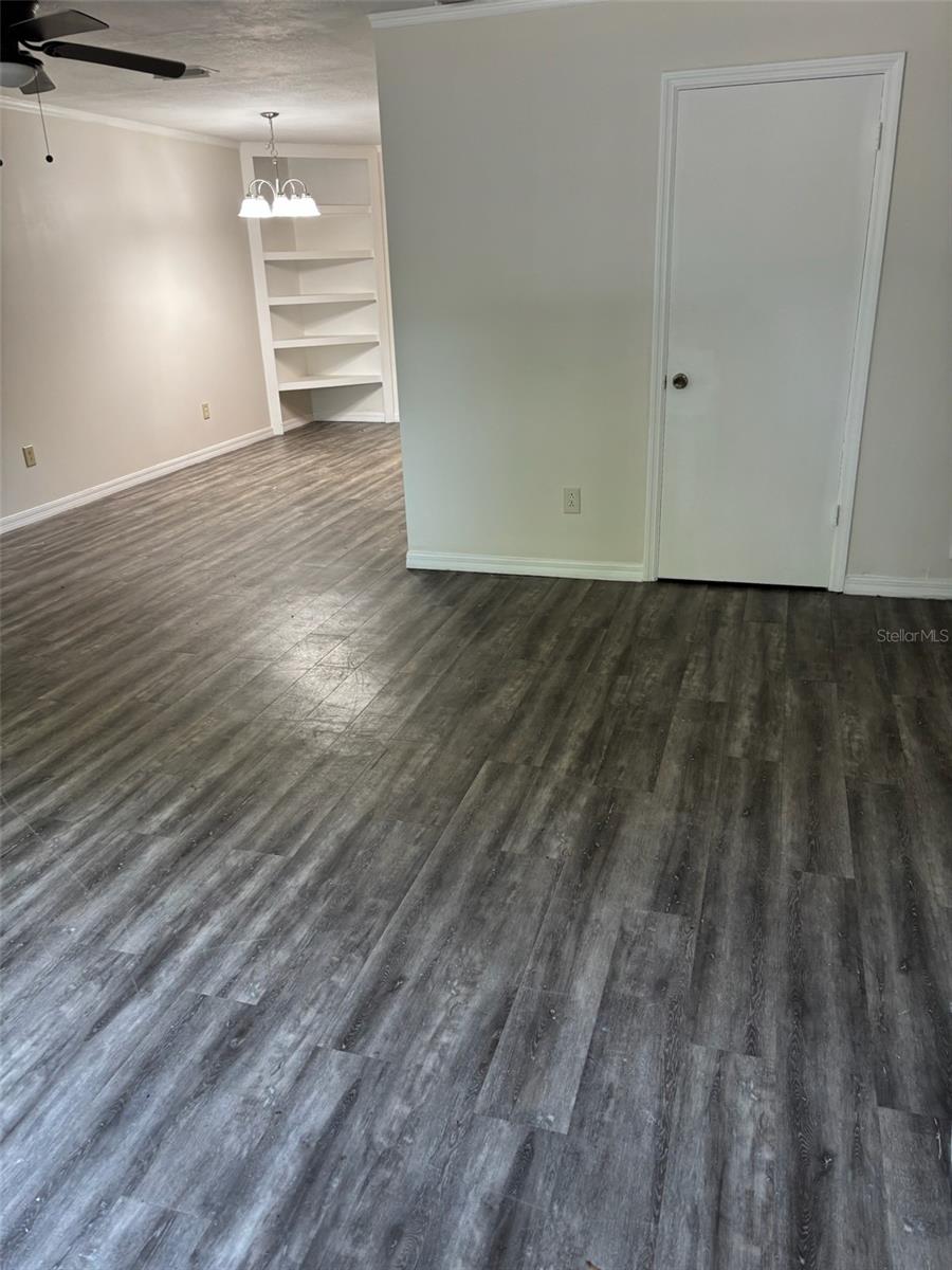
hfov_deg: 53.1
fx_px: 953
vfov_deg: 67.3
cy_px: 635
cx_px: 476
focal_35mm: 26
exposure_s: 1/61
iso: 125
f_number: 1.6
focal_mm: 5.96
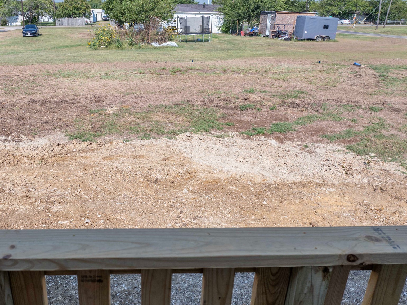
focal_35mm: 32
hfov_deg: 56.0
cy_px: 162
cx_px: 148
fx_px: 376
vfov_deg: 44.1
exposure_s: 1/240
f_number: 2.8
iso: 100
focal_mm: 12.29
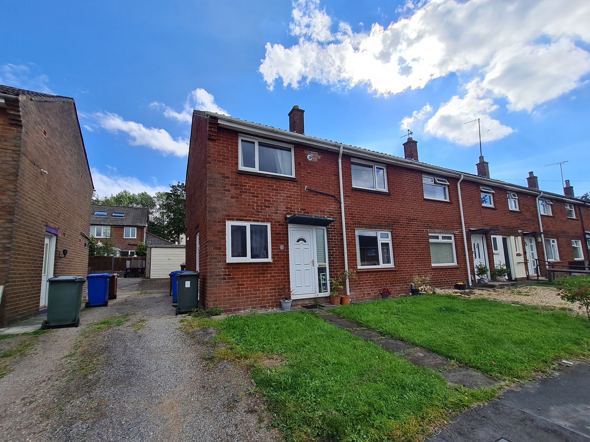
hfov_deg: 102.0
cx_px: 279
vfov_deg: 85.6
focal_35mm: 14
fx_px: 239
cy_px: 235
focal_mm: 1.74
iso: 50
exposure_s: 1/1476
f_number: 2.2
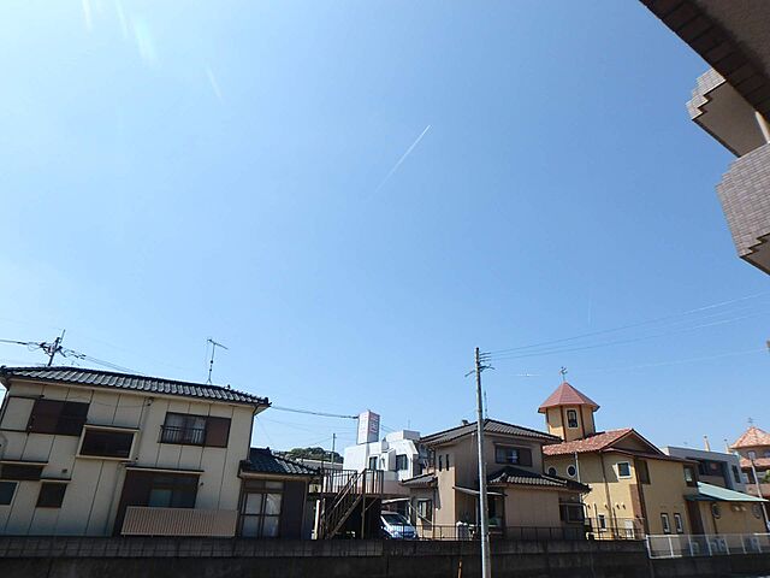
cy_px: 289
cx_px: 385
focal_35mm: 21
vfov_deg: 63.4
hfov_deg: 79.0
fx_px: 467
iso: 125
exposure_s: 1/400
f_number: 6
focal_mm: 3.7
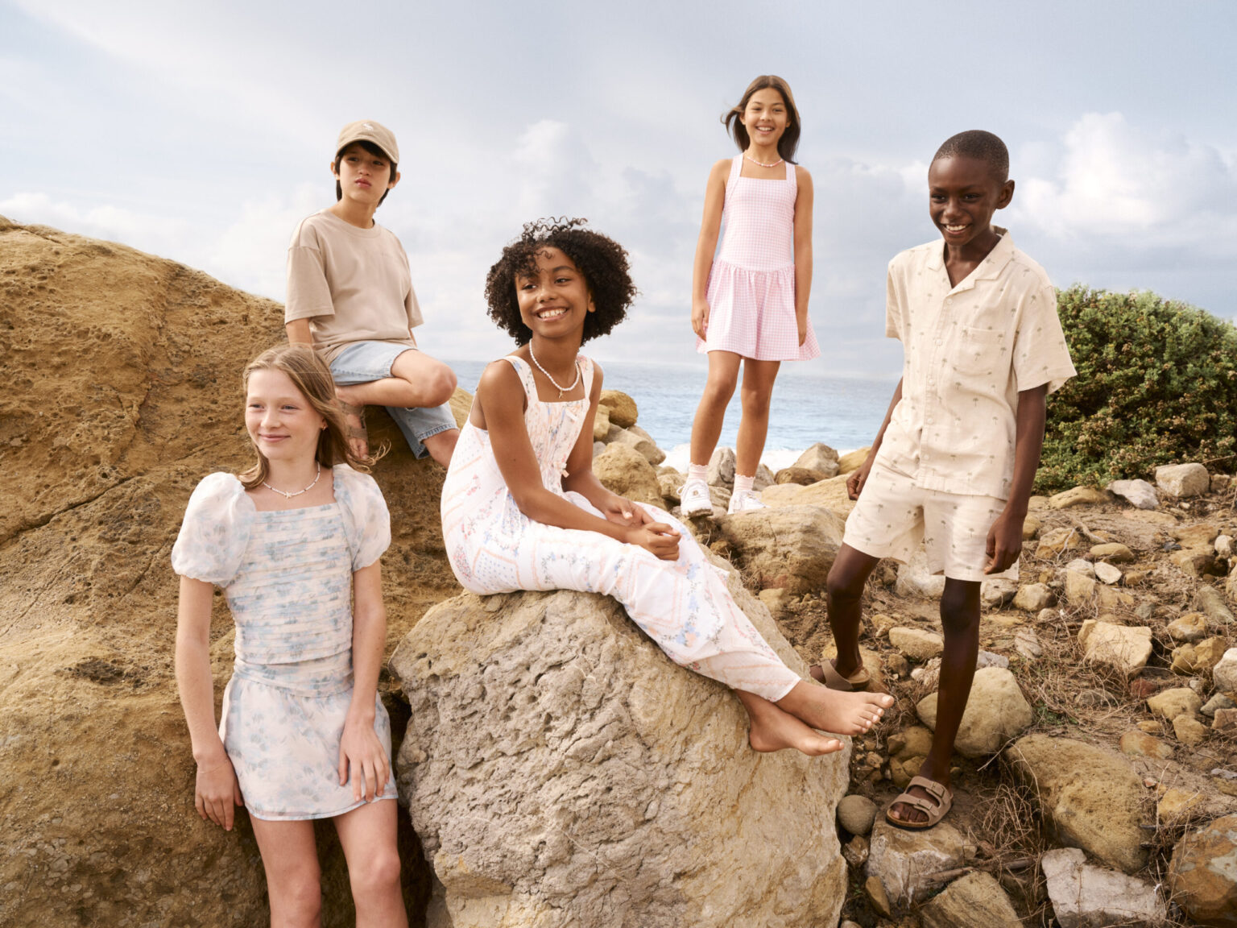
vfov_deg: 48.2
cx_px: 618
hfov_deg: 61.7
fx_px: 1036
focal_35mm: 29
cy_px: 464
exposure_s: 1/500
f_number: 11
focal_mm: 36.9
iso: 1600
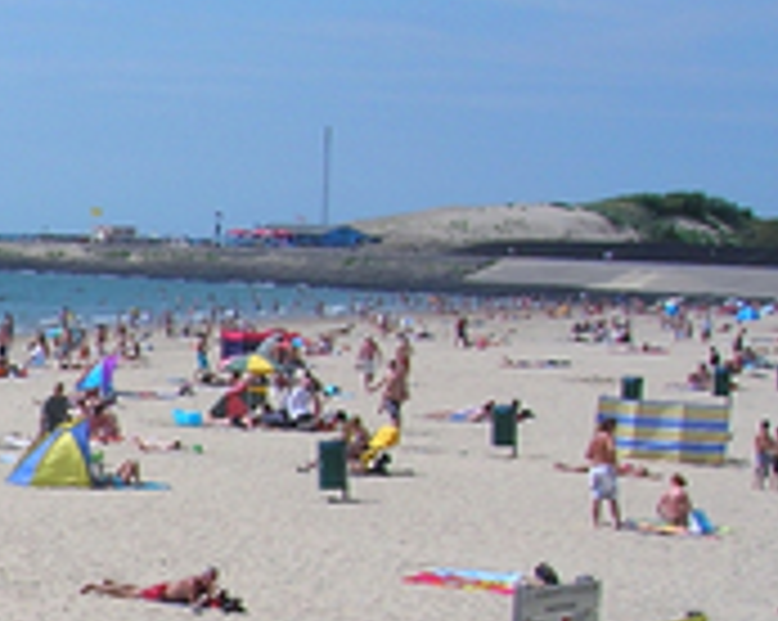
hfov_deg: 15.2
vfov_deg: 13.2
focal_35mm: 115
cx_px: -477
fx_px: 2645
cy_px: 650
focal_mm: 5.7
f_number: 4.9
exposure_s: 1/756
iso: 50
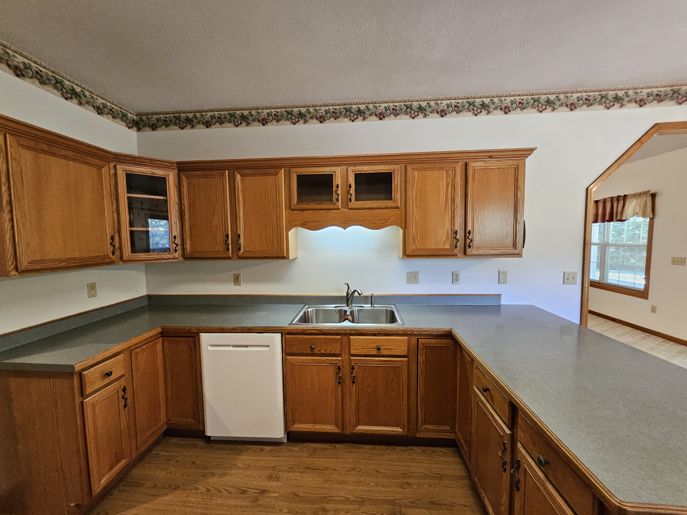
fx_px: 258
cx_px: 344
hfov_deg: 106.2
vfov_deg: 89.9
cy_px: 258
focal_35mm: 13
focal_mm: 1.74
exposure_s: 1/60
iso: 320
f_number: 2.2
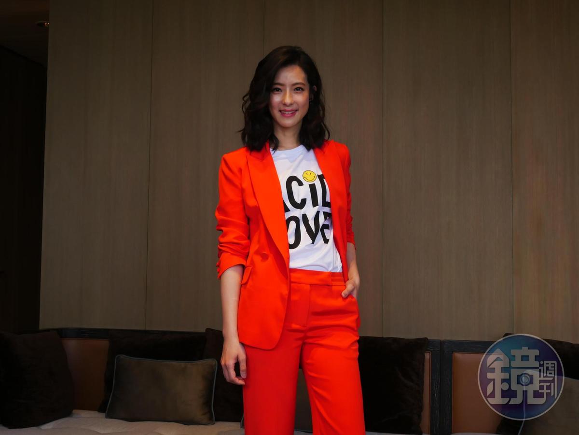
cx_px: 290
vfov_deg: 29.1
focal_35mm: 50
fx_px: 837
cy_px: 218
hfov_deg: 38.2
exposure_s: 1/60
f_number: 5.1
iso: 500
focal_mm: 25
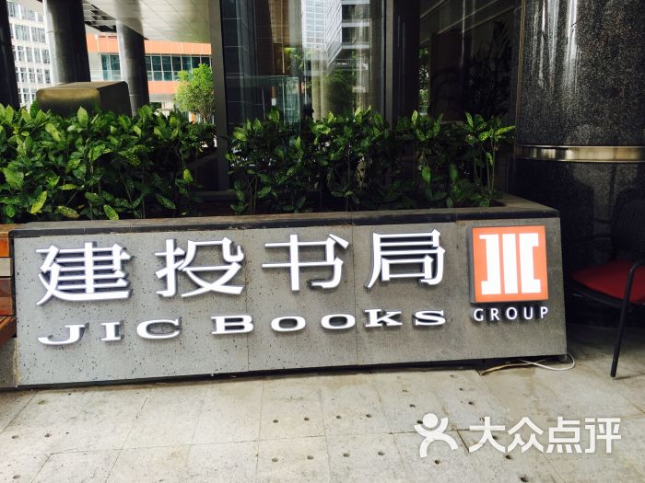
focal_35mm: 29
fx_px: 540
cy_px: 242
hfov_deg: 61.7
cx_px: 322
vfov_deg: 48.2
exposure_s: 1/50
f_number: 2.2
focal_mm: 4.15
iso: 25
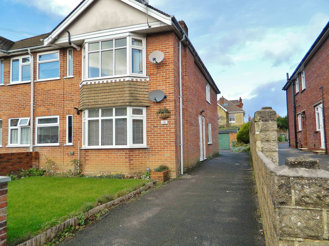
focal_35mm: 25
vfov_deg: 54.9
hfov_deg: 69.4
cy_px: 123
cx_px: 164
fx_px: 238
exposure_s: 1/250
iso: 80
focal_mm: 4.5
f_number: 3.1
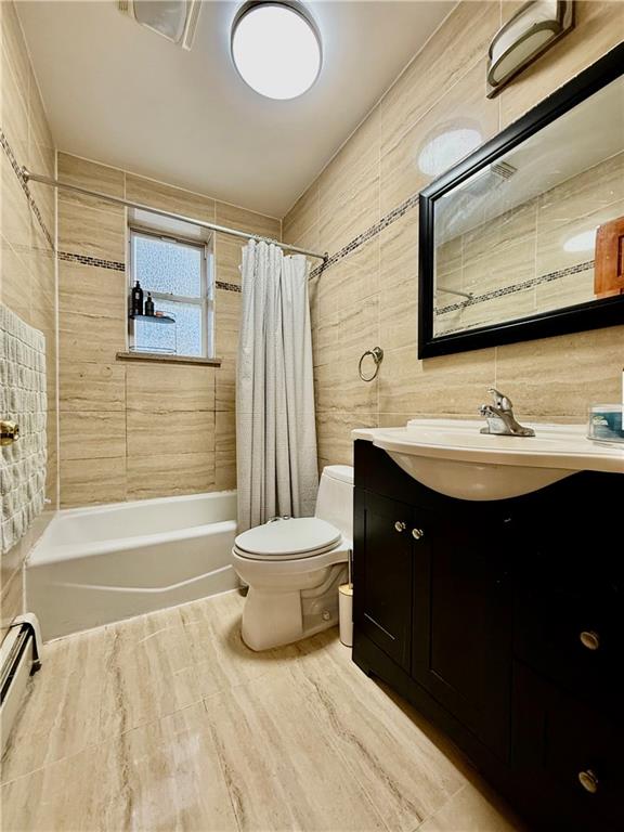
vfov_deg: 102.1
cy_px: 416
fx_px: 336
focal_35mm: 14
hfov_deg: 85.7
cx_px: 312
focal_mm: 2.22
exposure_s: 1/60
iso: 200
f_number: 2.2
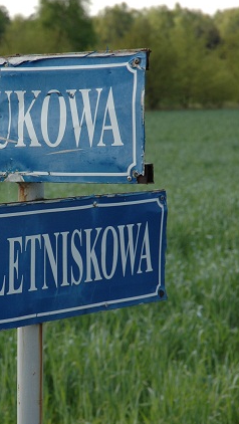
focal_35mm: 156
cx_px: 65
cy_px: 242
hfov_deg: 7.8
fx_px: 1754
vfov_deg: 13.8
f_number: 7.1
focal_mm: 70
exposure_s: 1/200
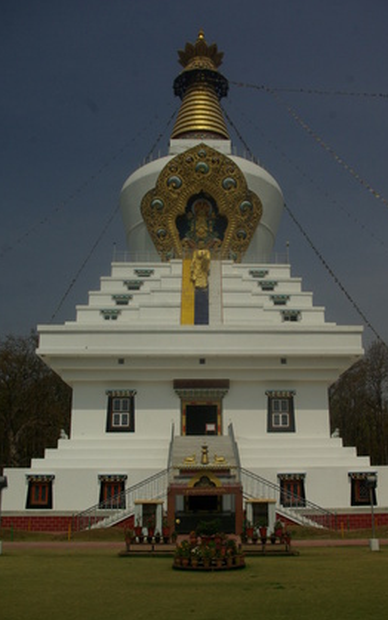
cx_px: 218
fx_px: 592
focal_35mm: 35
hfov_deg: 36.2
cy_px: 342
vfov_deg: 55.2
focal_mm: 20
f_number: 8
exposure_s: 1/500
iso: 200
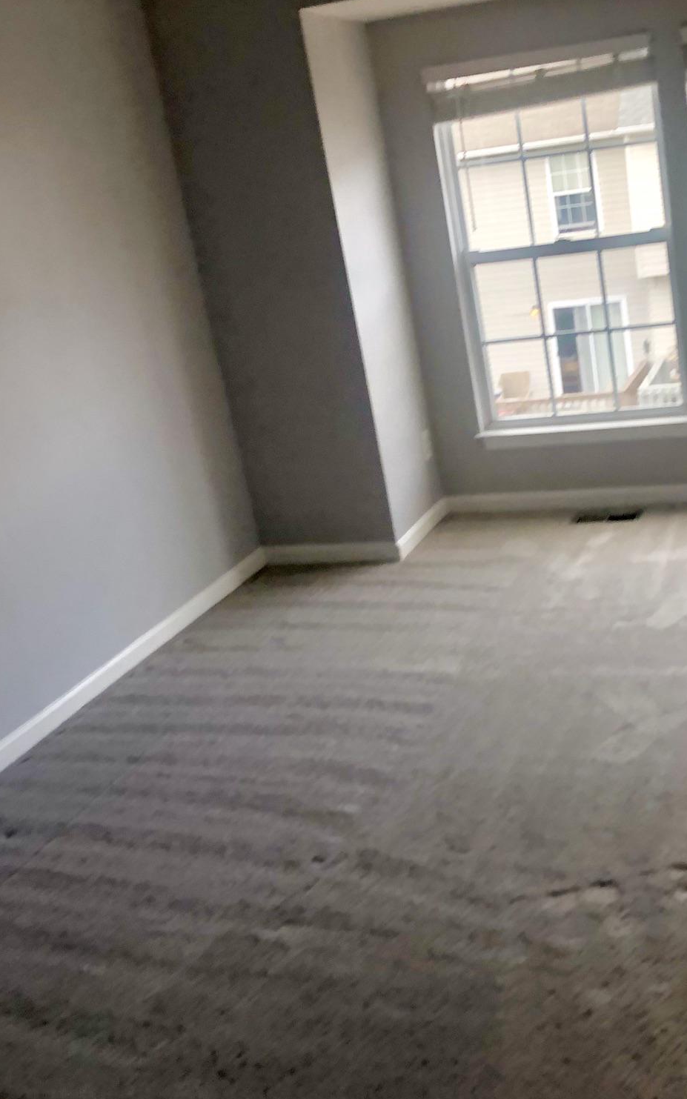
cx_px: 446
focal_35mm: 41
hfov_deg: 31.1
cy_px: 565
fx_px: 1228
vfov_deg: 48.2
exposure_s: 1/120
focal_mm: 4
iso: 32
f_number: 1.8
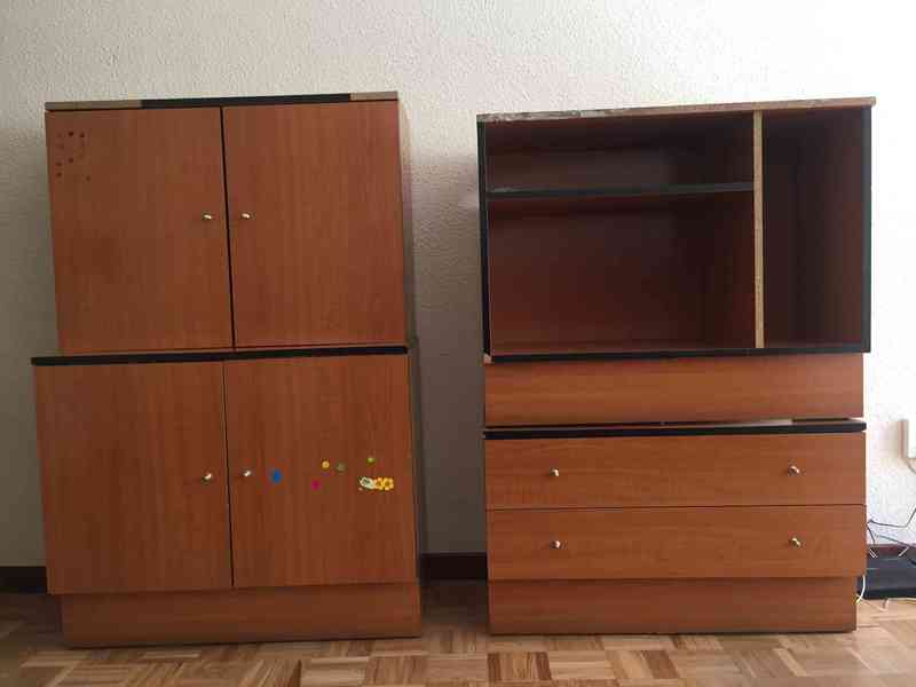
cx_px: 458
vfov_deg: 48.2
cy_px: 344
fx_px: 767
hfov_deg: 61.7
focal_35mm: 29
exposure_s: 1/33
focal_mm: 4.15
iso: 80
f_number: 2.2
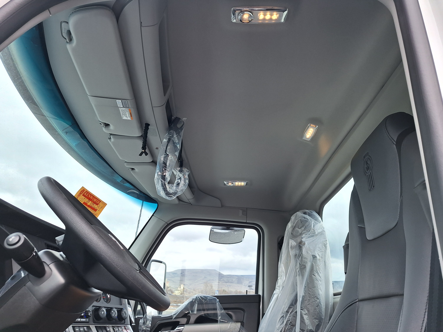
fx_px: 294
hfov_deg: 73.9
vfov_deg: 58.9
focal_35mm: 23
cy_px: 166
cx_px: 222
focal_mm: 5.54
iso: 40
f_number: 1.8
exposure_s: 1/278
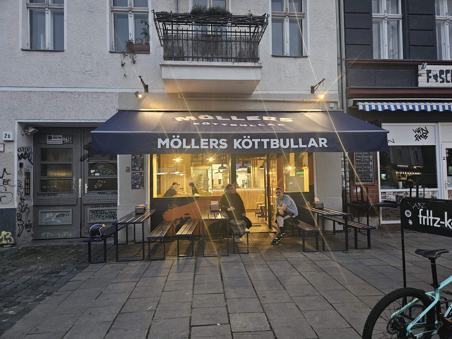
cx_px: 226
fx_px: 300
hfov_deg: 73.9
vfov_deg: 58.9
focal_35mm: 23
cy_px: 170
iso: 800
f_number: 1.8
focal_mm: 5.4
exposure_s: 1/50
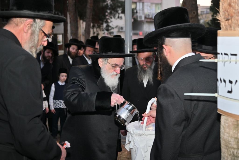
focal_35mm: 48
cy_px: 80
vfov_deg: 28.1
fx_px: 319
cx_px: 120
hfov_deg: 41.1
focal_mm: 48
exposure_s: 1/200
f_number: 4
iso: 800
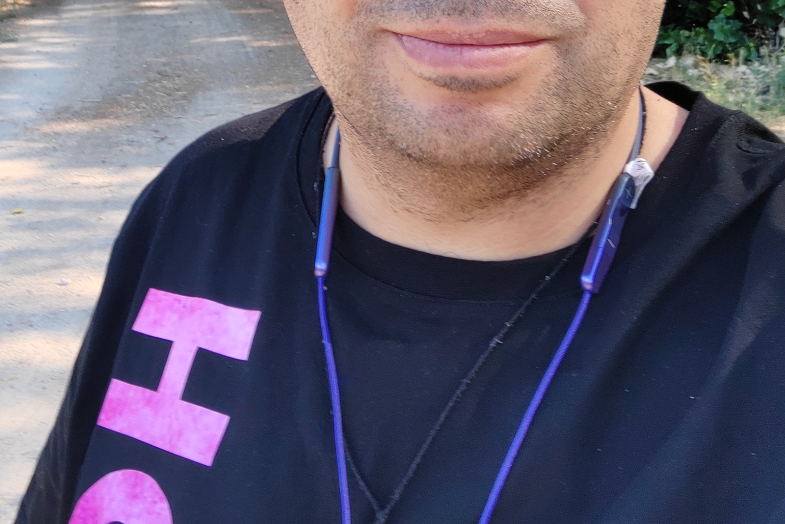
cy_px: 8
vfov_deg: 25.7
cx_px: 333
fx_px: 1090
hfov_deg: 39.5
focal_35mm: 50
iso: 147
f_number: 2.45
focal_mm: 3.25
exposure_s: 1/50
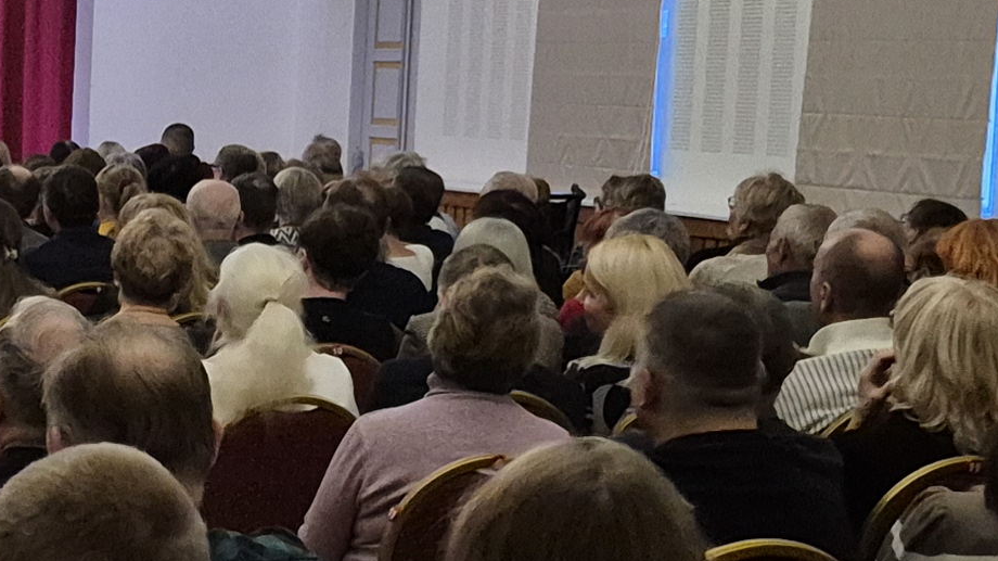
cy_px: 379
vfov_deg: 11.1
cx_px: -308
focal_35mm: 109
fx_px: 2884
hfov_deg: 18.3
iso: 1250
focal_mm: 5.4
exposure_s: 1/25
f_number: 1.8
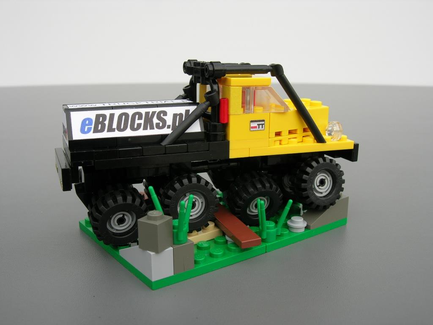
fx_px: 475
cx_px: 216
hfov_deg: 49.0
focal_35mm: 38
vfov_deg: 37.7
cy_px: 162
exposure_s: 1/61.7
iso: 64
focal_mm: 7.8
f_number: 4.8
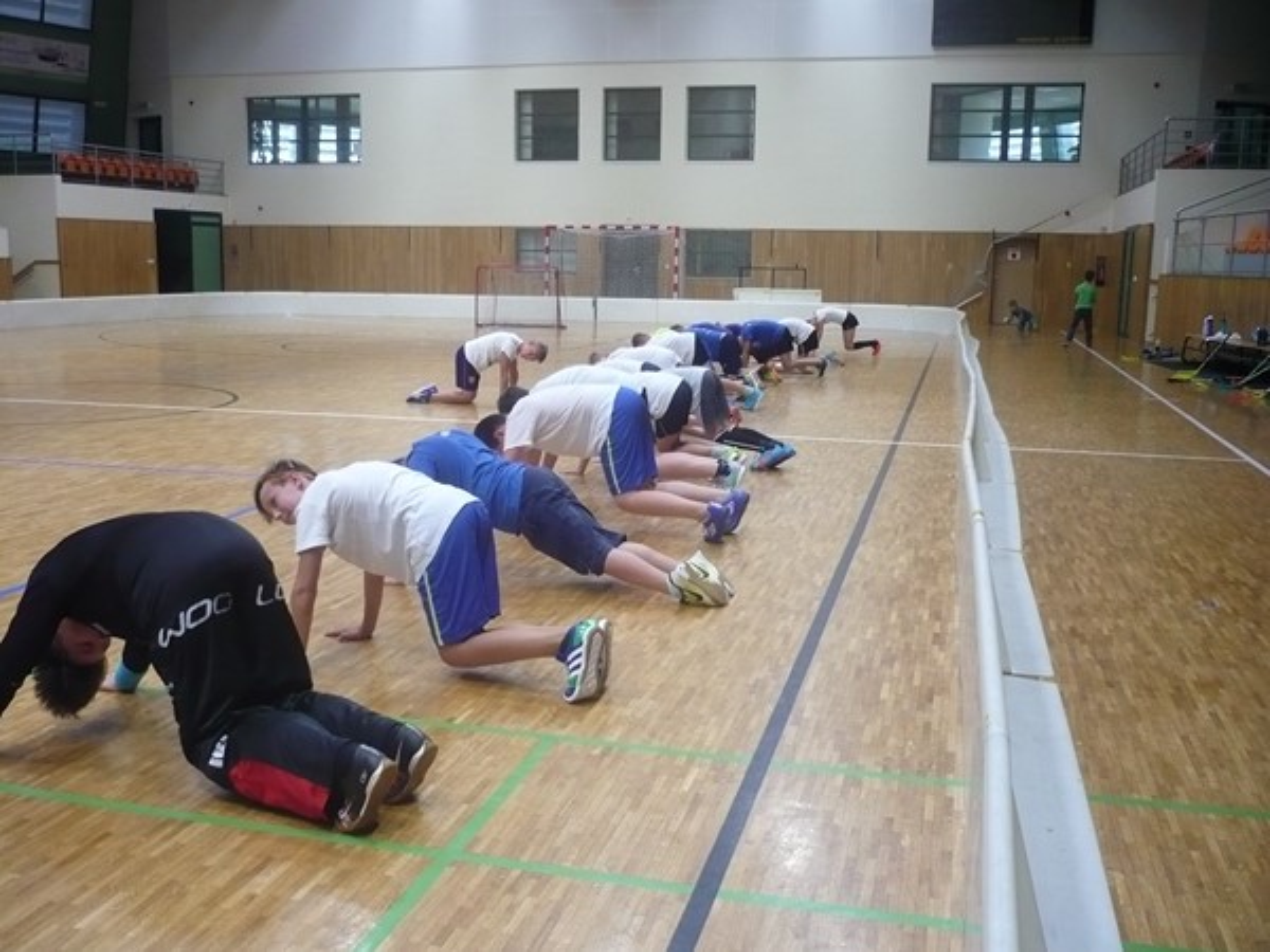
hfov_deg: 52.6
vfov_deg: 40.7
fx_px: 1284
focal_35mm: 35
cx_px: 635
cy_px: 476
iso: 250
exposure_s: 1/30
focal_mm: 5.8
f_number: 2.8
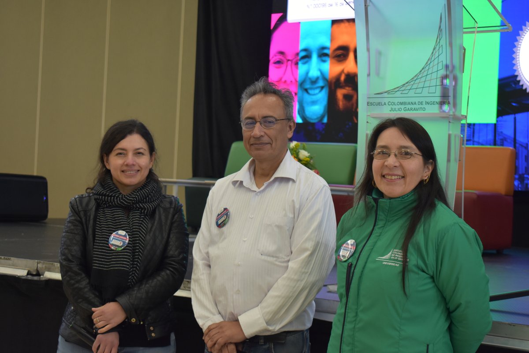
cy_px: 176
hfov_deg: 29.9
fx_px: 992
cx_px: 264
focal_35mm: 68
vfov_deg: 20.2
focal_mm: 45
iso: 800
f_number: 5
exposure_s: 1/100
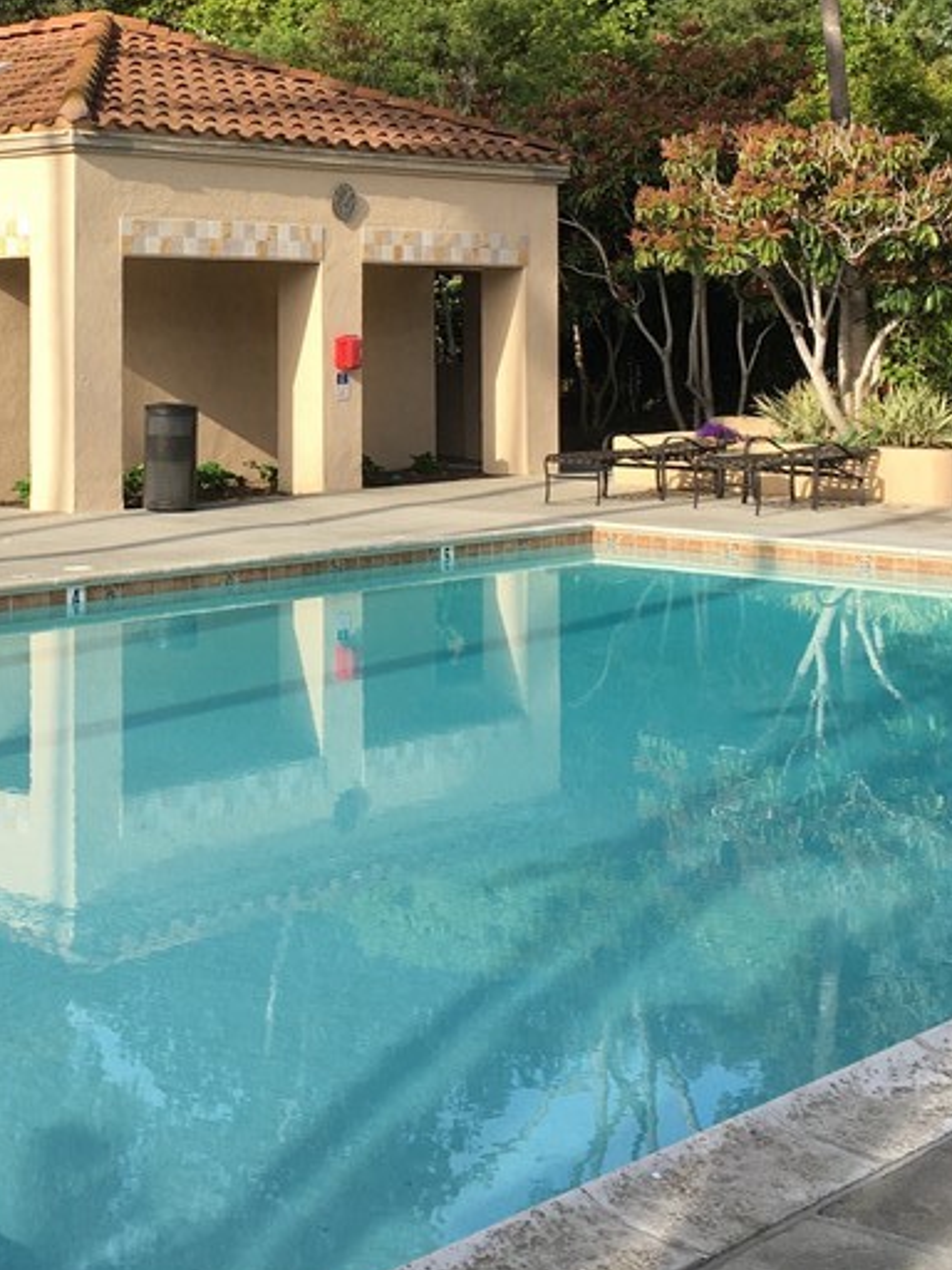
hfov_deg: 24.5
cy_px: 313
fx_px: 2127
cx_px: 92
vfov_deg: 32.6
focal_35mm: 58
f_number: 2.2
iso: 25
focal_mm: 4.15
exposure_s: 1/916
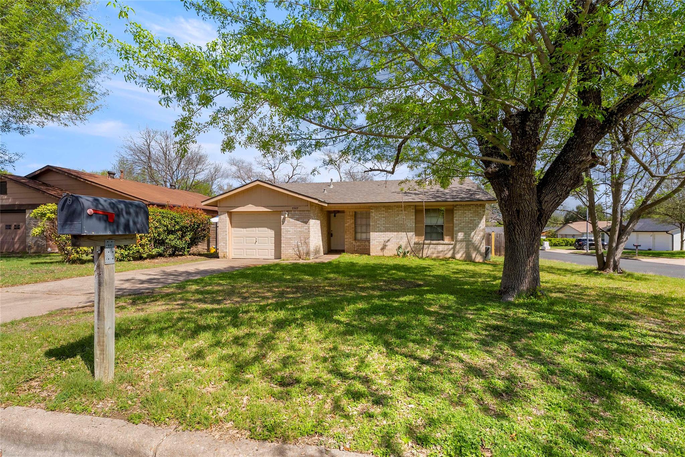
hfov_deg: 96.0
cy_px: 228
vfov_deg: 73.1
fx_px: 308
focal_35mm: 16
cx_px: 342
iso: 100
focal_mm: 16.2
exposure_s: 1/250
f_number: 7.1
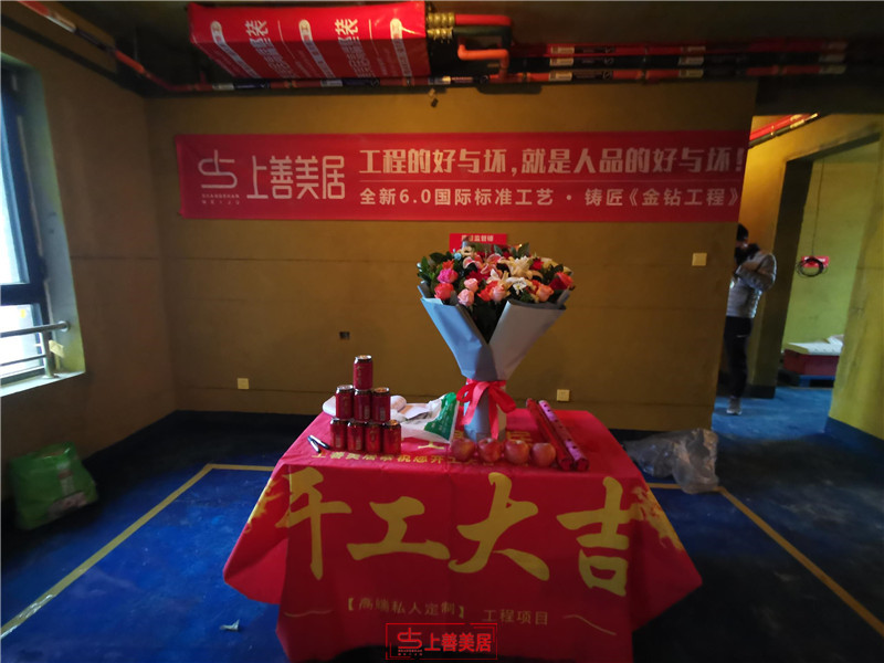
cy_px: 332
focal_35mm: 16
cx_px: 442
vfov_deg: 78.1
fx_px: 409
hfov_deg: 94.5
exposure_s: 1/16.7
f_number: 2.2
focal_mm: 2.35
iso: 1600
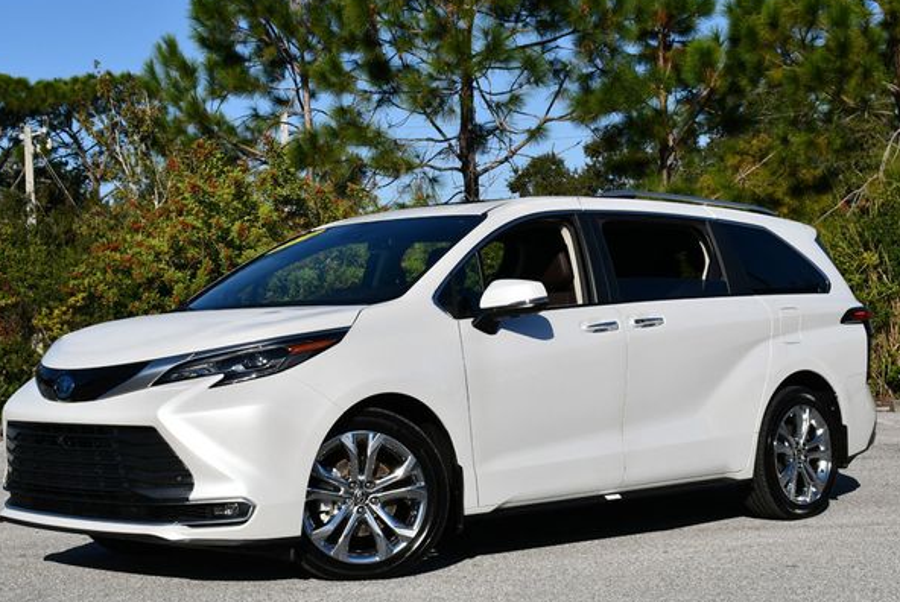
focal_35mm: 67
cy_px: 306
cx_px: 447
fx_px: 1677
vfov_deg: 20.4
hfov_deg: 30.0
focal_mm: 31
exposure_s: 1/400
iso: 100
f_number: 10
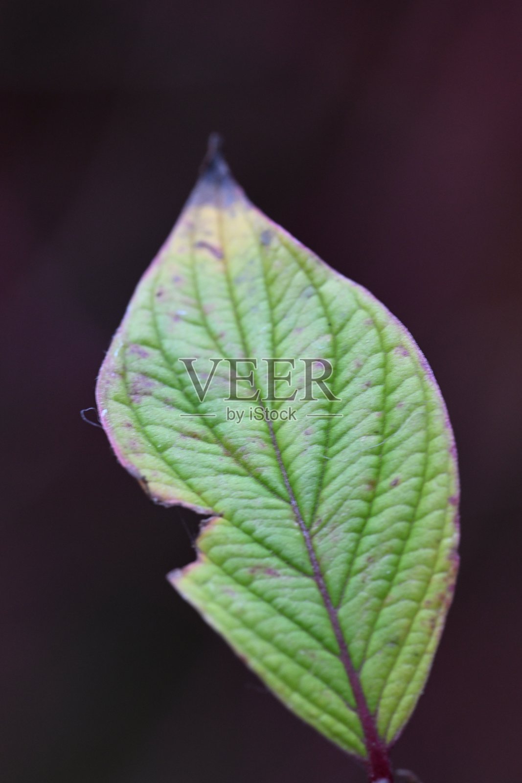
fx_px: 2283
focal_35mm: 105
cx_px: 261
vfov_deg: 19.5
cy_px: 392
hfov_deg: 13.0
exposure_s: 1/50
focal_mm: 105
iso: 1600
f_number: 14
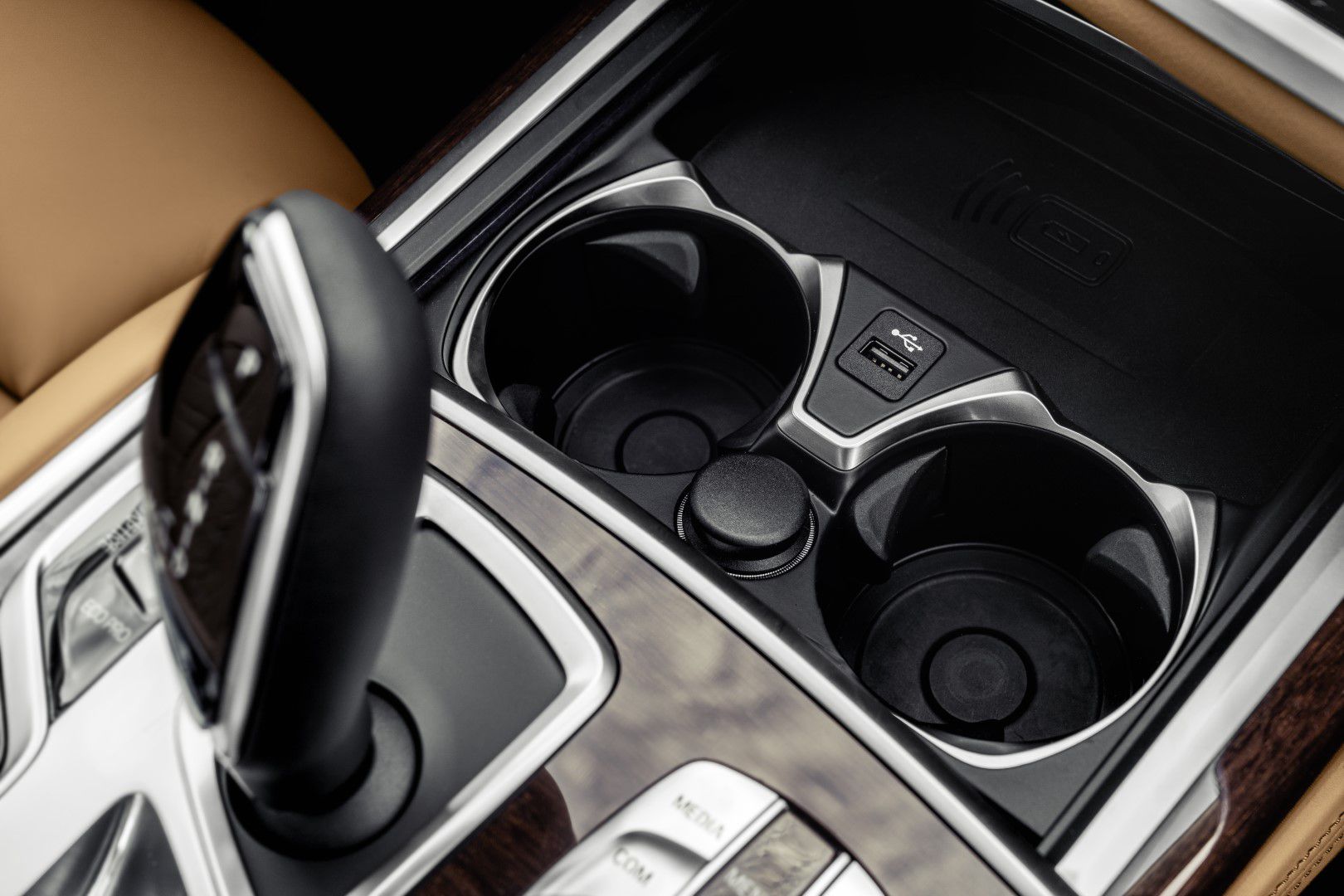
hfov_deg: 43.6
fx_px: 1680
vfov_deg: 29.9
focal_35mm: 45
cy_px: 448
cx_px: 672
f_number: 8
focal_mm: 45
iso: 400
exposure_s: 1/30
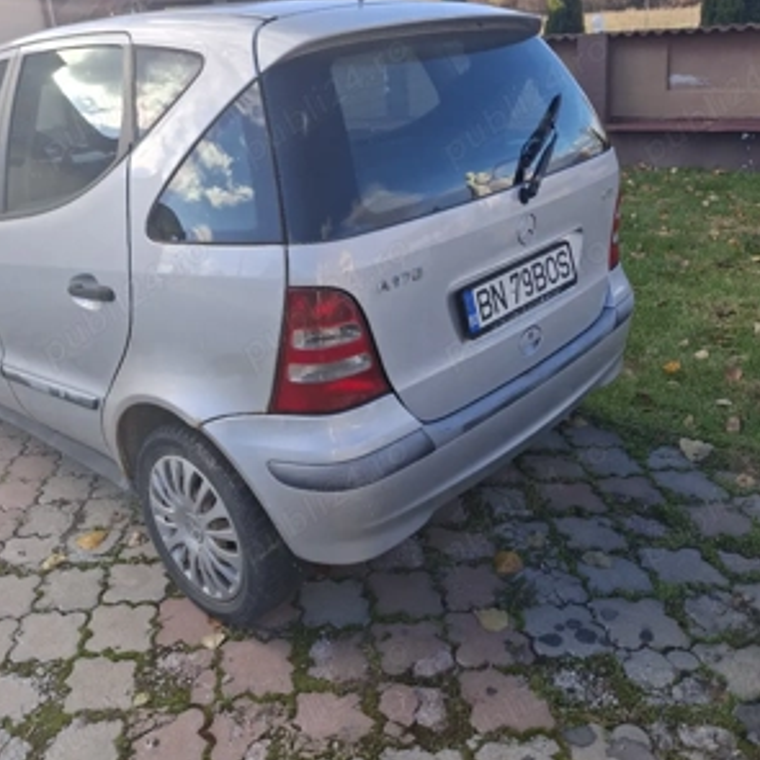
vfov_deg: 53.9
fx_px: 745
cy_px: 332
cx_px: 376
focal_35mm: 30
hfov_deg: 54.0
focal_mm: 4.69
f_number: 1.8
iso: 25
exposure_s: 1/833
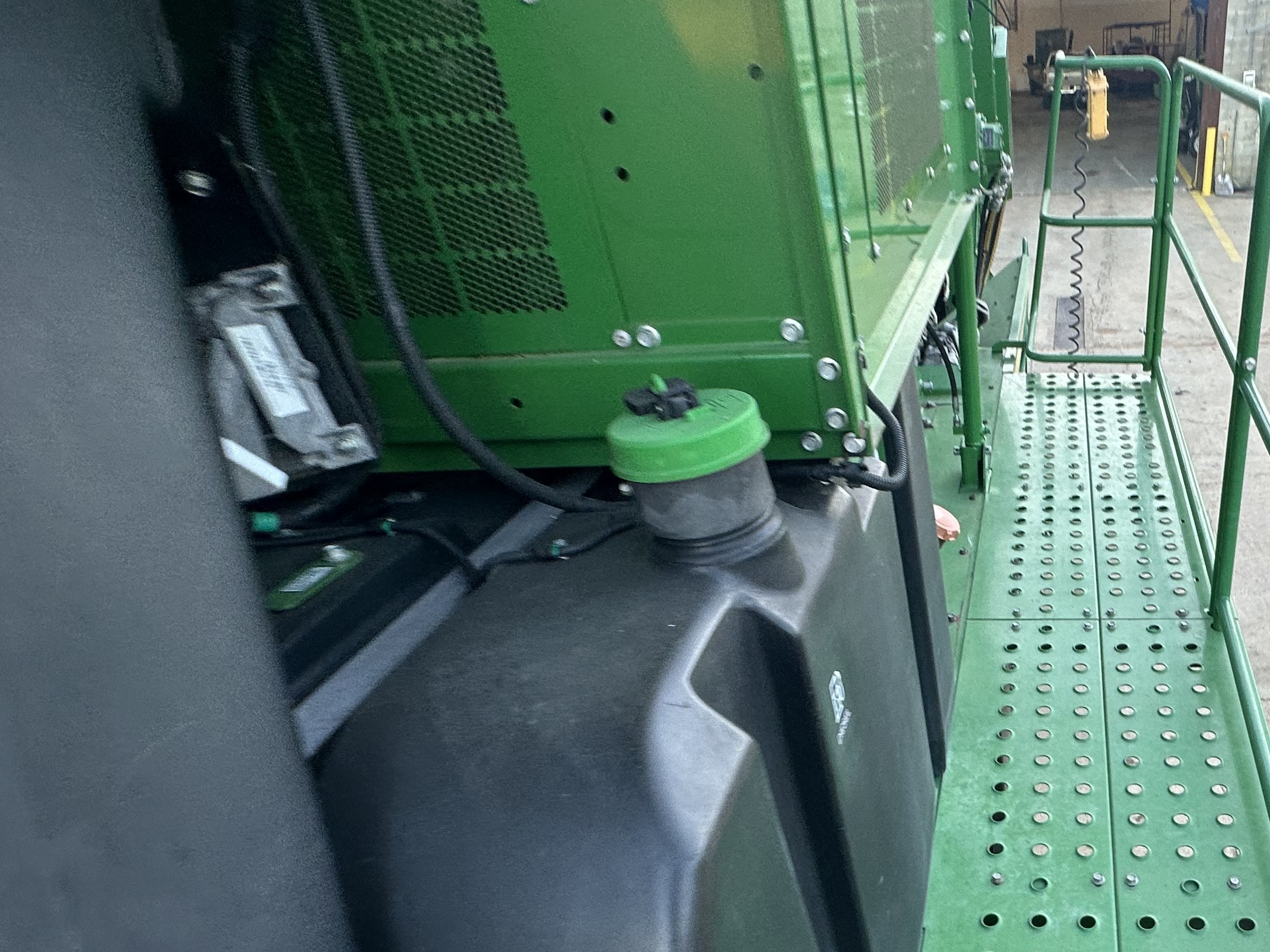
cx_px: 996
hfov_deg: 62.3
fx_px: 954
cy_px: 661
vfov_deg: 51.7
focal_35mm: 26
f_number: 2.2
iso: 64
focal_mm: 2.22
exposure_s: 1/99
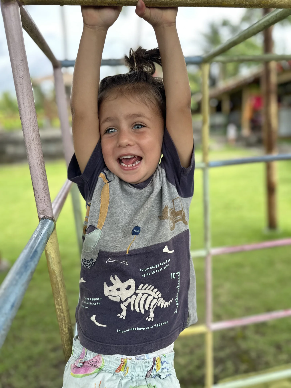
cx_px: 146
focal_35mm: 24
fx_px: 269
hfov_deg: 56.8
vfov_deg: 71.6
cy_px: 194
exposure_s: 1/918
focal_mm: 6.86
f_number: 1.78
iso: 80
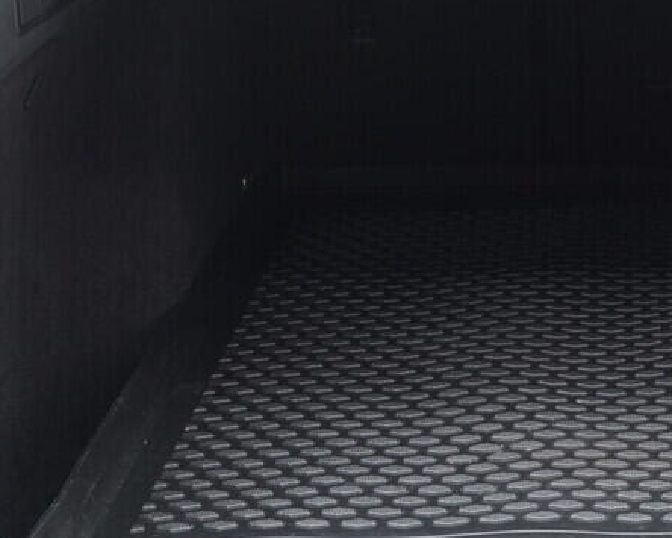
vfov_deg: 19.6
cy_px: 169
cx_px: 651
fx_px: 1551
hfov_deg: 23.5
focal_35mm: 78
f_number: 2.8
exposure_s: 1/40
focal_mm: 24
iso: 500
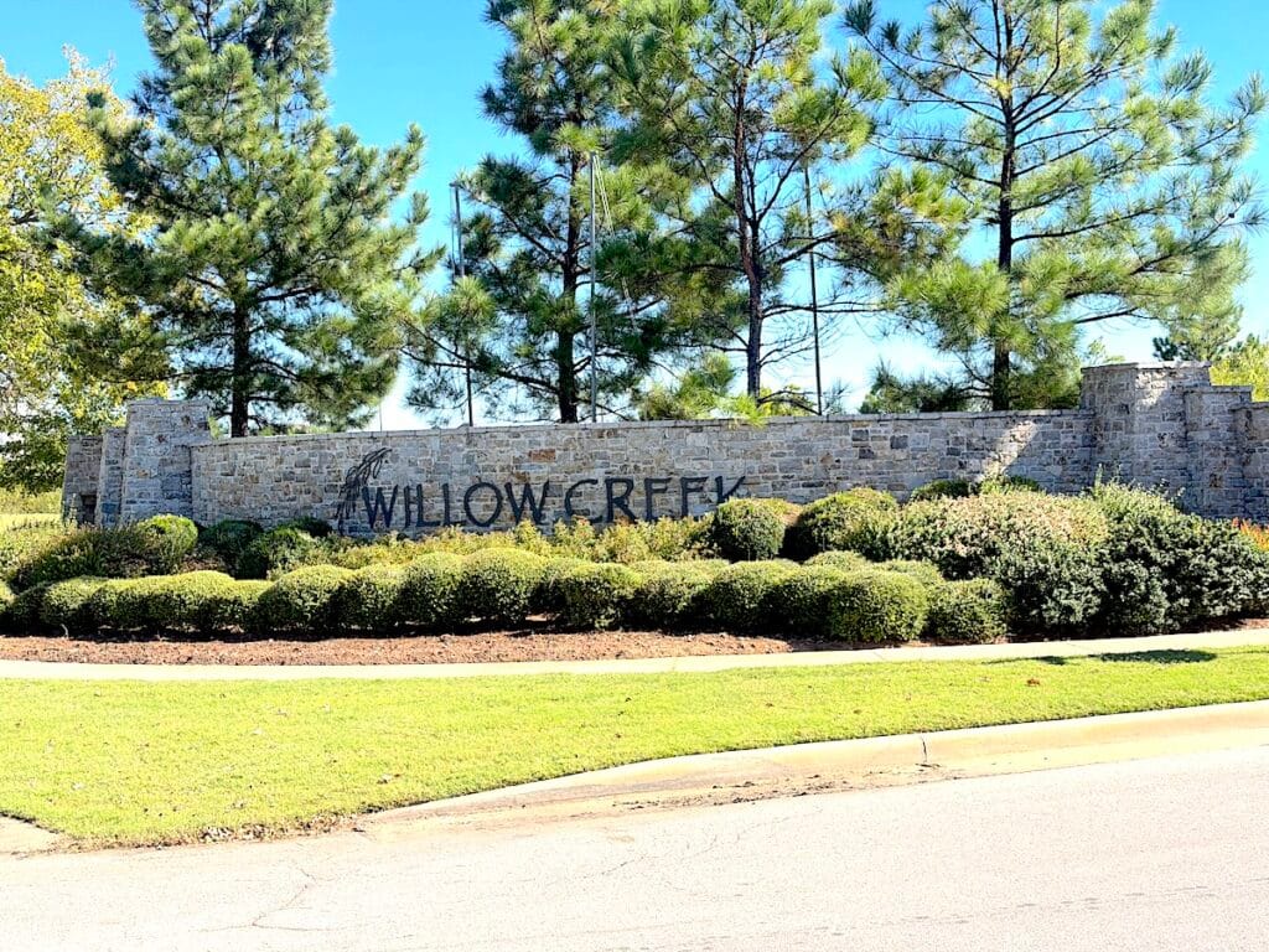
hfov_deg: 39.7
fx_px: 1760
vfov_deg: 30.3
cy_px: 476
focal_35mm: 48
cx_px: 634
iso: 80
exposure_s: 1/3096
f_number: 1.78
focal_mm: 6.76
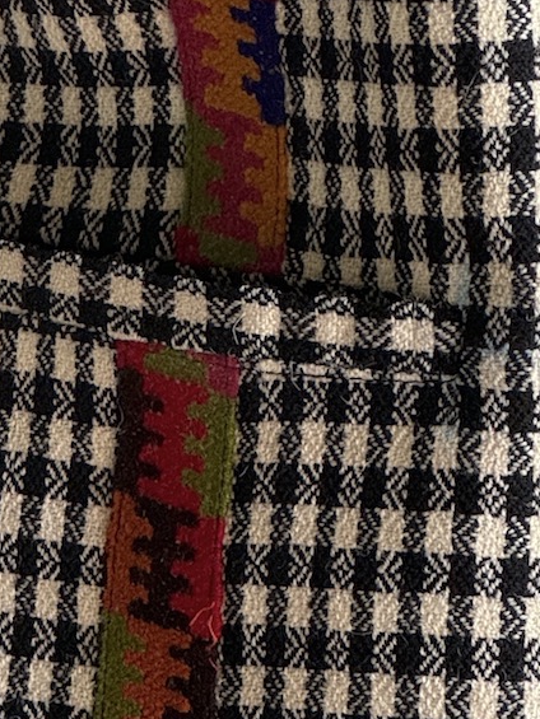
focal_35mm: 252
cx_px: 17
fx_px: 5240
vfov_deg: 7.8
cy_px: 197
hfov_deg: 5.9
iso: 160
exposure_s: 1/99
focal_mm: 9
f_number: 2.8
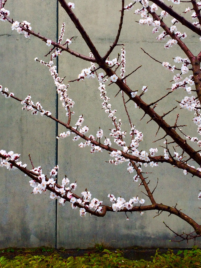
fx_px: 317
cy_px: 80
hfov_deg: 35.1
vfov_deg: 44.8
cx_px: 100
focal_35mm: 41
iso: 32
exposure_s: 1/336
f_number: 2.2
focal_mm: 4.15
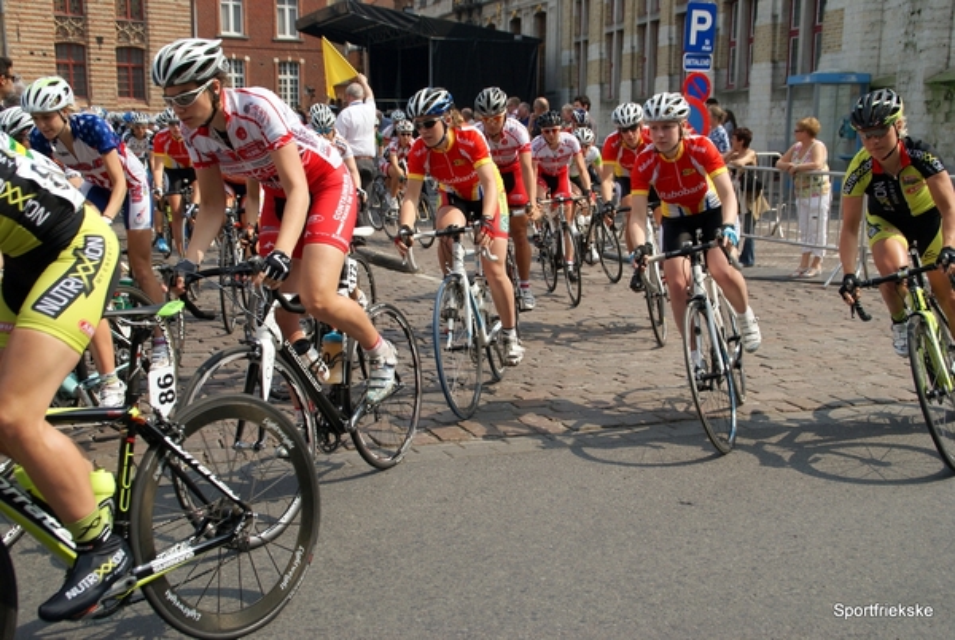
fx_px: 1195
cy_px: 320
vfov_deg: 30.0
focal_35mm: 45
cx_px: 478
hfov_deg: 43.5
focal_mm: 30
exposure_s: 1/1000
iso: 200
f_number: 5.6
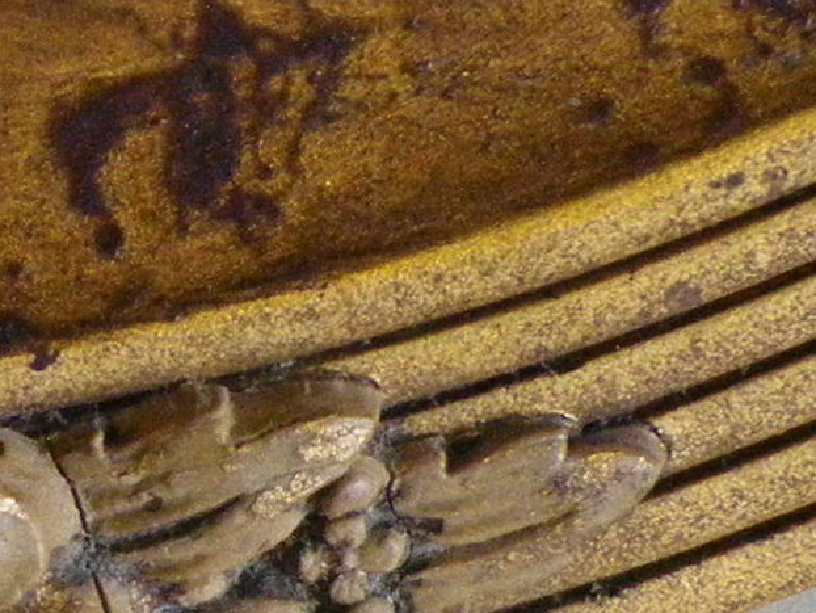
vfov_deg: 8.2
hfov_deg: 10.2
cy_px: 576
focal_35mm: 180
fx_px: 4245
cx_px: -760
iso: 200
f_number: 2.6
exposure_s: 1/60
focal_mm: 4.9
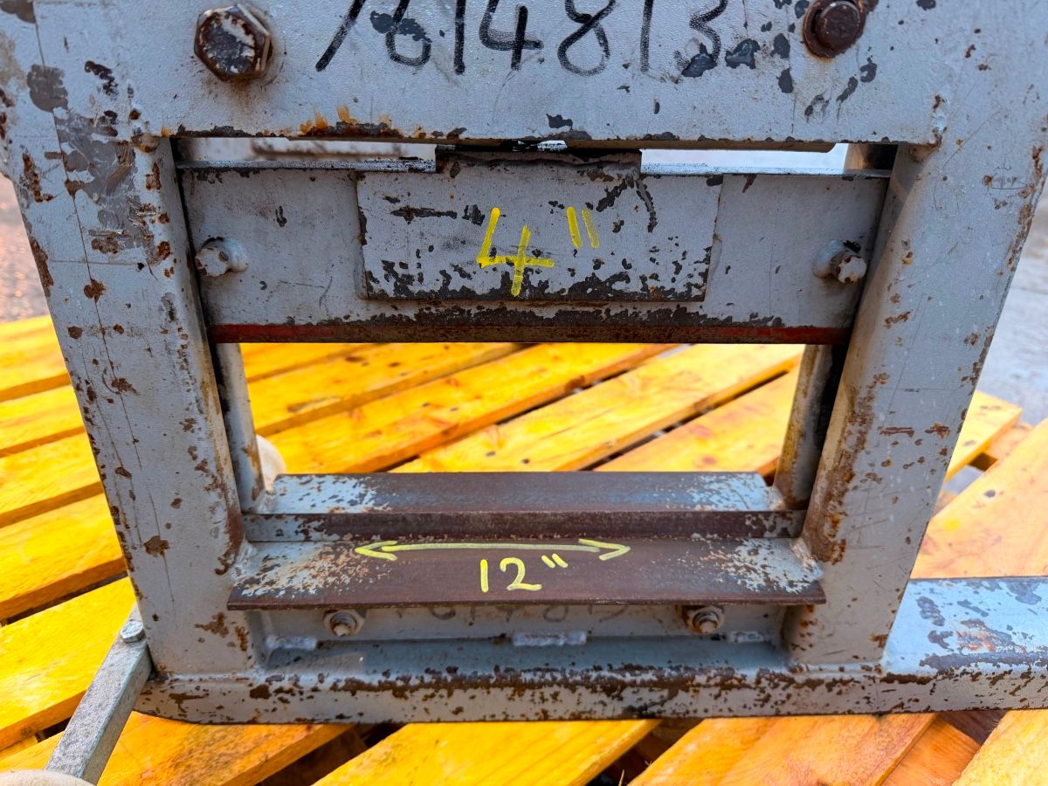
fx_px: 727
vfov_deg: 56.8
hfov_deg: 71.6
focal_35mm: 24
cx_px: 524
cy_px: 393
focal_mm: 6.76
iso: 125
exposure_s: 1/100
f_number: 1.78
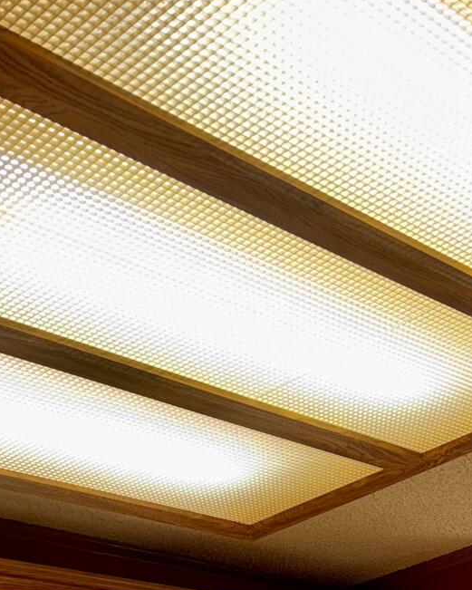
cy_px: 868
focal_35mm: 72
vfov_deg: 22.1
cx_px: 381
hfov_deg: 21.0
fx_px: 1257
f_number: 1.78
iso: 64
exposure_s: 1/30
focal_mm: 6.76
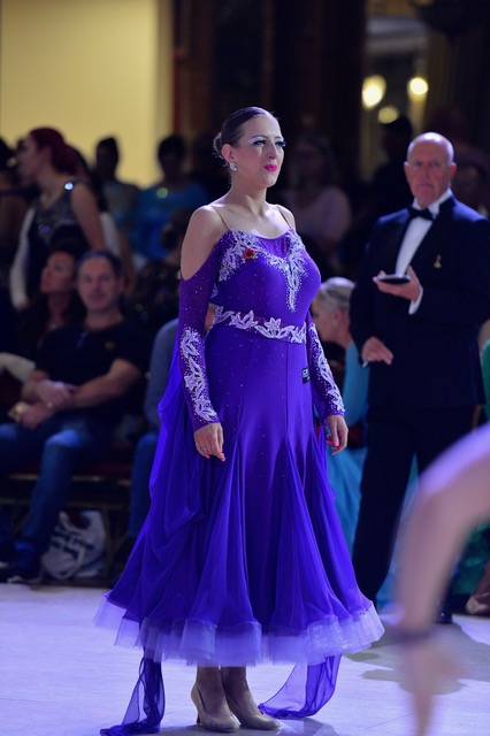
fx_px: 4087
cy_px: 368
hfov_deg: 6.9
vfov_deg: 10.3
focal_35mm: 200
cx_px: 245
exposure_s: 1/200
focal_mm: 200
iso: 500
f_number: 2.8
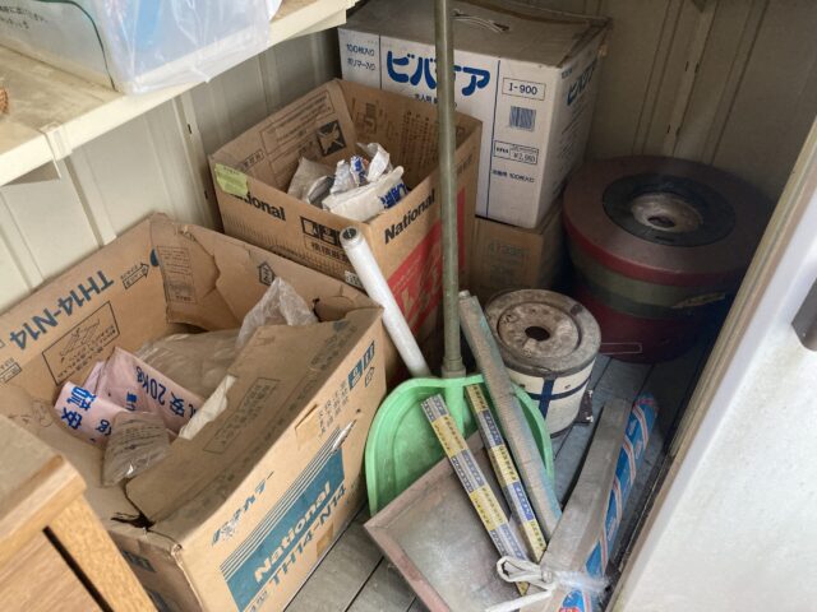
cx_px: 408
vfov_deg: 49.7
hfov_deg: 63.4
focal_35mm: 28
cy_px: 306
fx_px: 661
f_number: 1.8
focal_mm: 3.99
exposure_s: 1/59
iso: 320
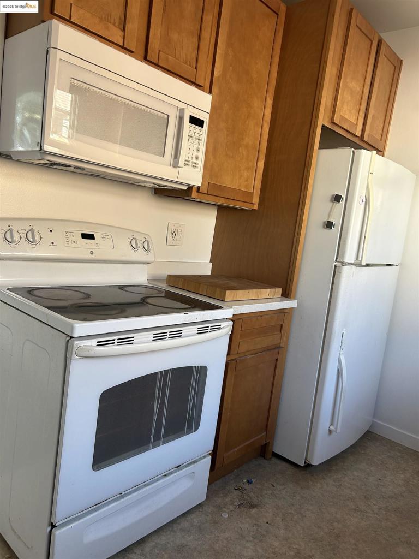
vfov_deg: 67.3
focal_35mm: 26
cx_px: 210
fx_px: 420
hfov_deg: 53.1
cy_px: 280
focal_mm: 5.7
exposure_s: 1/121
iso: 64
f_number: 1.5
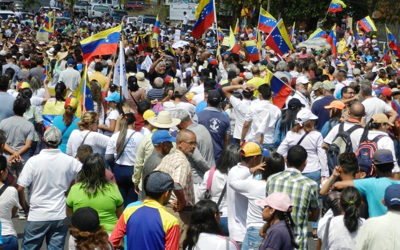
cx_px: 199
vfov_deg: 7.7
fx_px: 1865
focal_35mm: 171
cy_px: 144
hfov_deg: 12.2
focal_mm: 28.4
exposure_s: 1/1000
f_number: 5.3
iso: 160
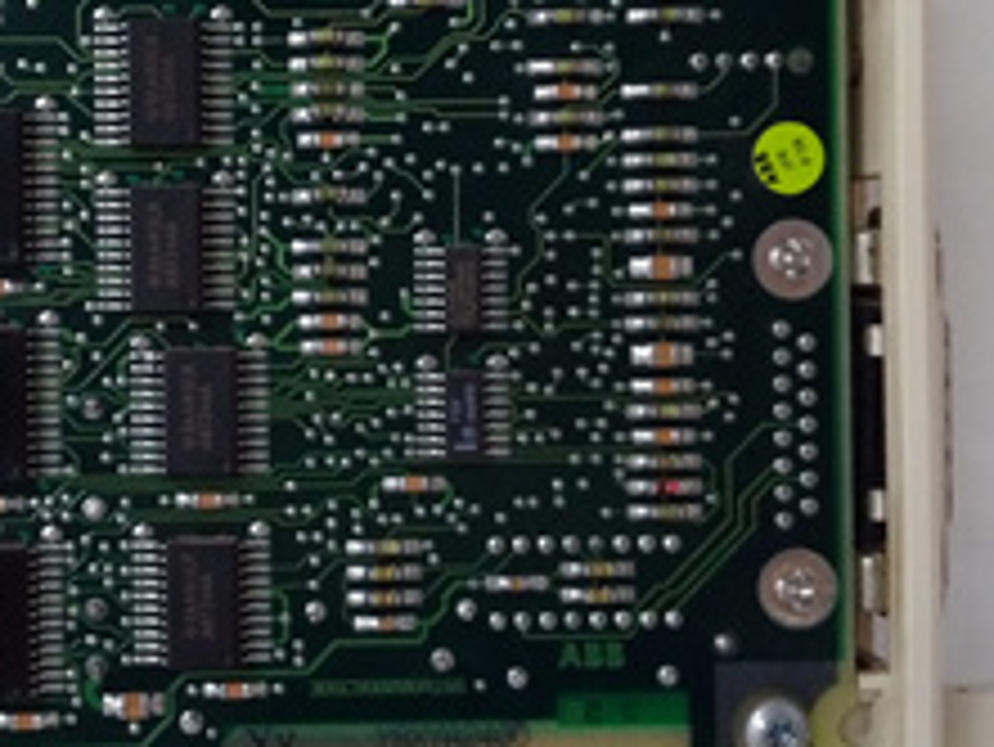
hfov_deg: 31.0
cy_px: 295
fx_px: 1753
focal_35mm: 61
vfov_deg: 24.0
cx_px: 220
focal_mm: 3.79
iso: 582
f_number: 2
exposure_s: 1/33
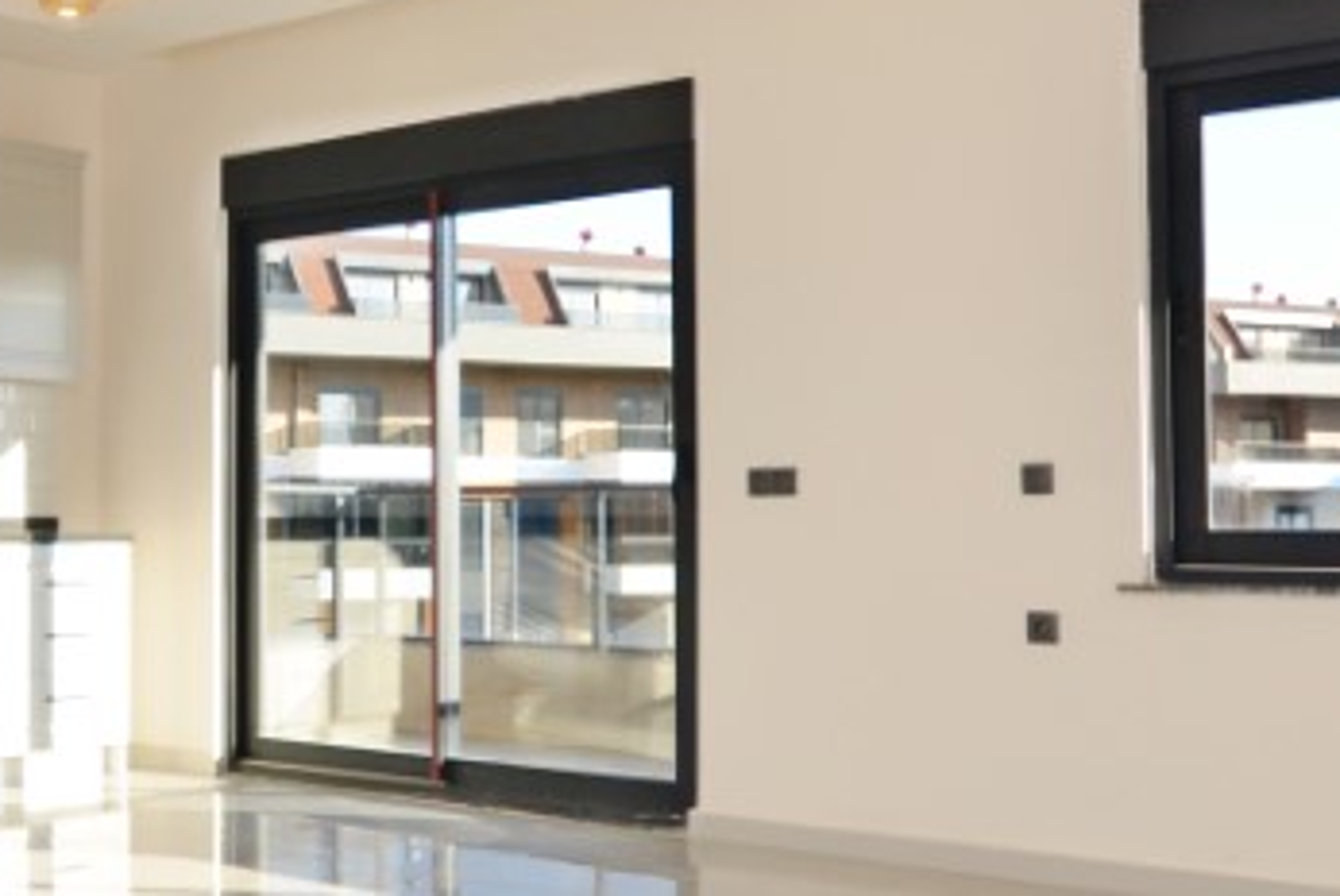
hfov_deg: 37.9
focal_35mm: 50
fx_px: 1863
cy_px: 386
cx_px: 236
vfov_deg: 27.0
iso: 110
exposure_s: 1/125
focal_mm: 10
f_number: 5.6
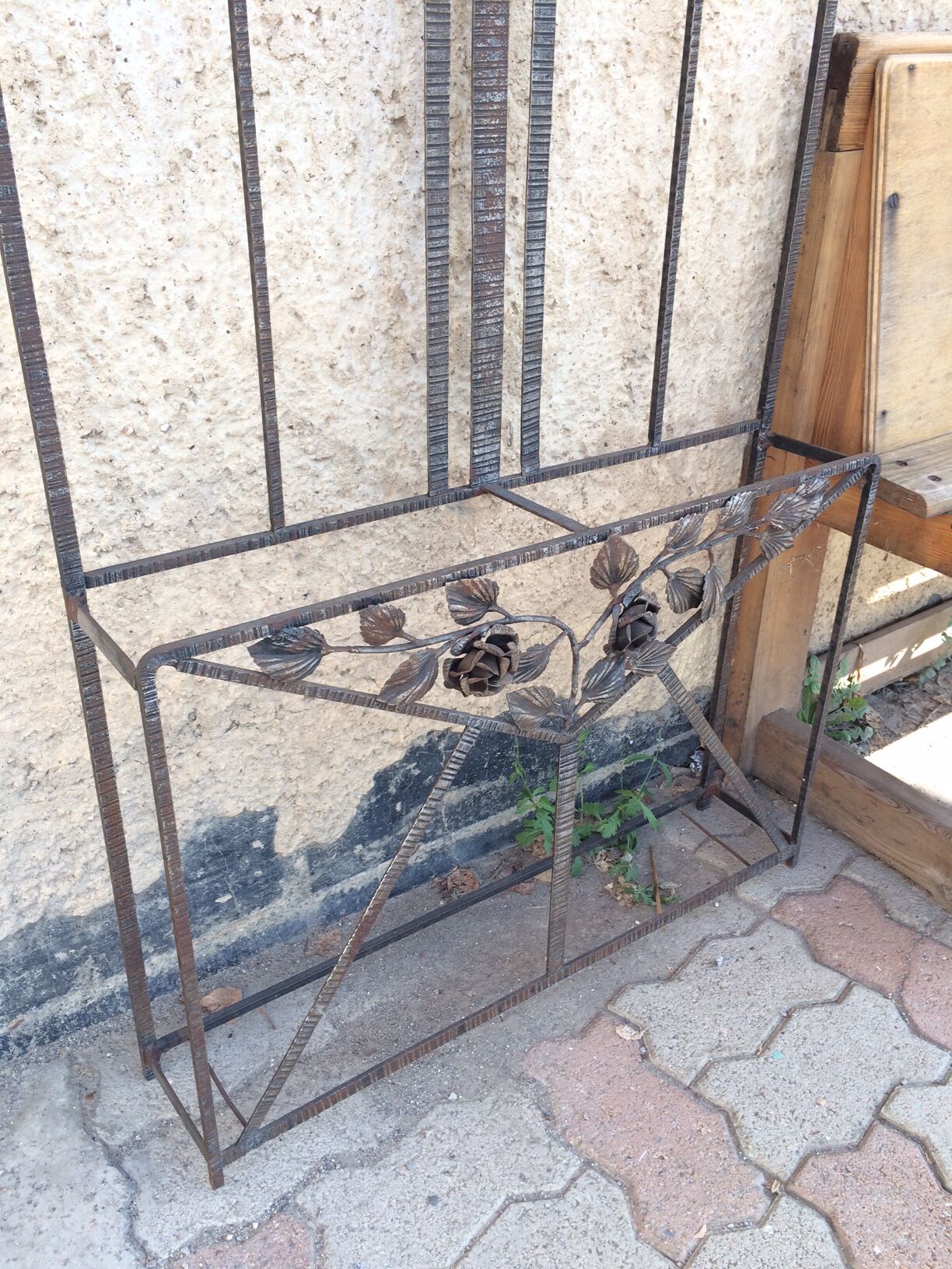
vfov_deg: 61.7
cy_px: 634
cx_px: 476
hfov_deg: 48.2
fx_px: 1063
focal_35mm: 29
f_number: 2.2
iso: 32
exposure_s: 1/196
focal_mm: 4.15
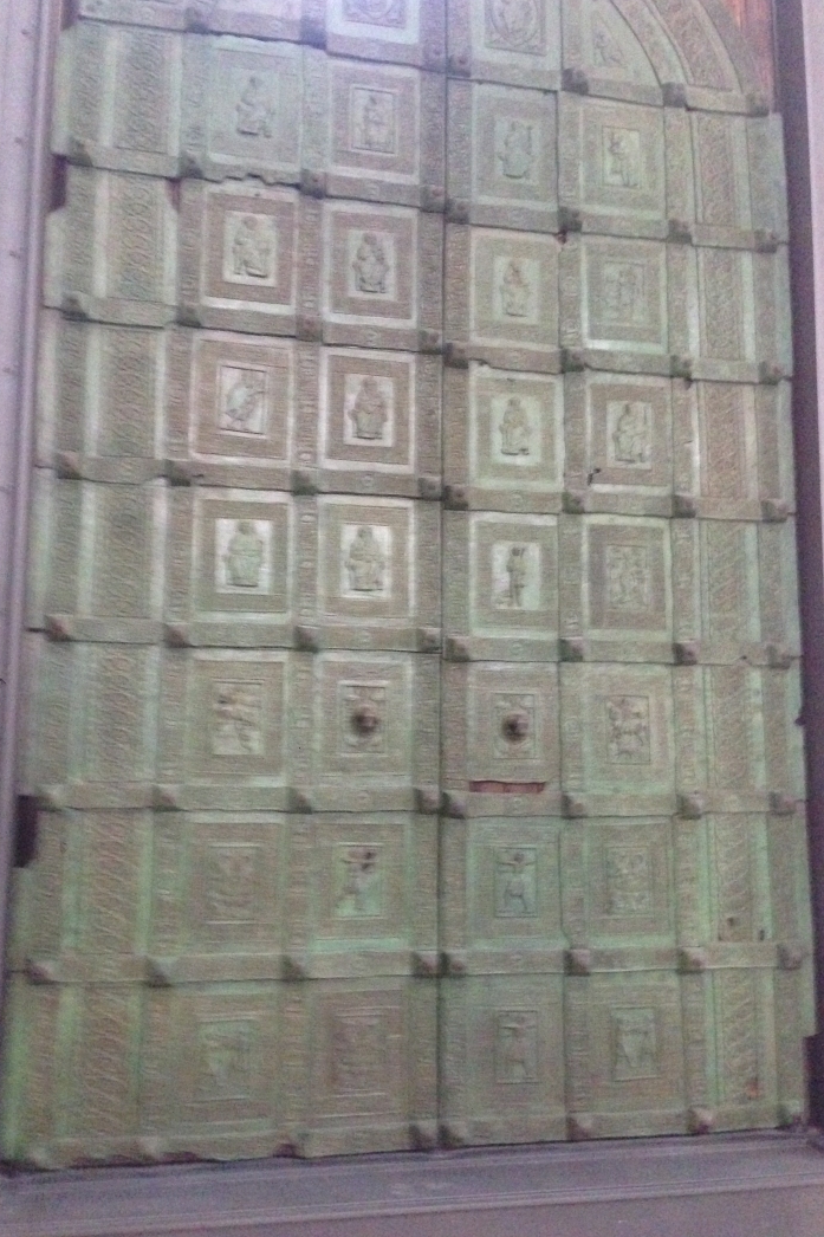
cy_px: 610
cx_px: 379
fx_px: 1202
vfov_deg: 54.4
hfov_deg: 37.8
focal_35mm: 35
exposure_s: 1/15
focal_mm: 4.12
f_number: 2.4
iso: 640
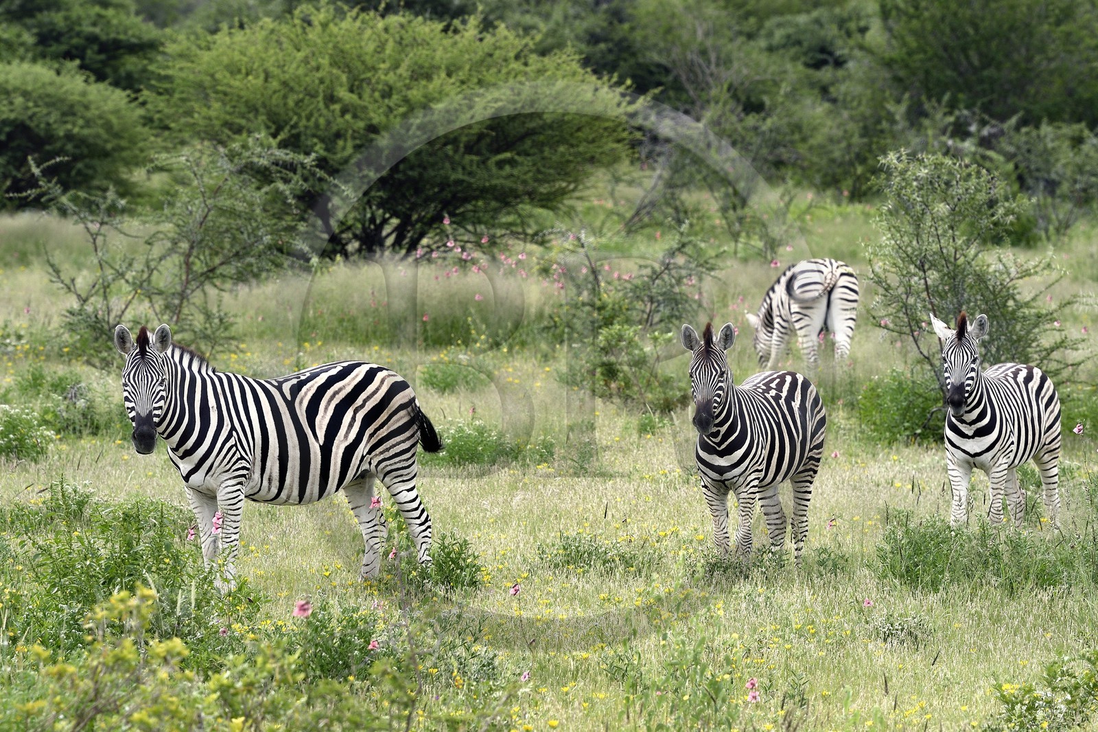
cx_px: 549
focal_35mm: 280
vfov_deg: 4.9
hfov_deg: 7.4
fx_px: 8538
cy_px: 366
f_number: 8
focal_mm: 280
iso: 400
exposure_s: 1/640
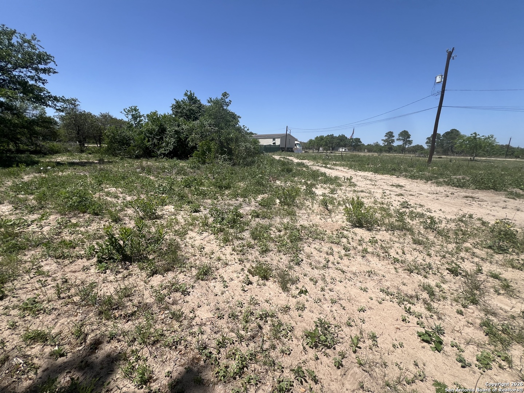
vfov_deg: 89.9
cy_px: 196
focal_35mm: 13
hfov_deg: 106.2
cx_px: 262
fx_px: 197
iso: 32
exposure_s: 1/1876
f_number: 1.8
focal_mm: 1.57
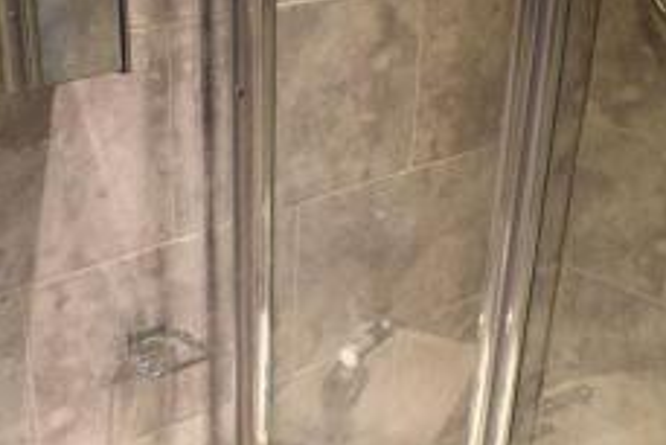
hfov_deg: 35.3
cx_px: 224
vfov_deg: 23.6
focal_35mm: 56
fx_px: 1037
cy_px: 403
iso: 900
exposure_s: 1/60
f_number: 3.5
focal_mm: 18
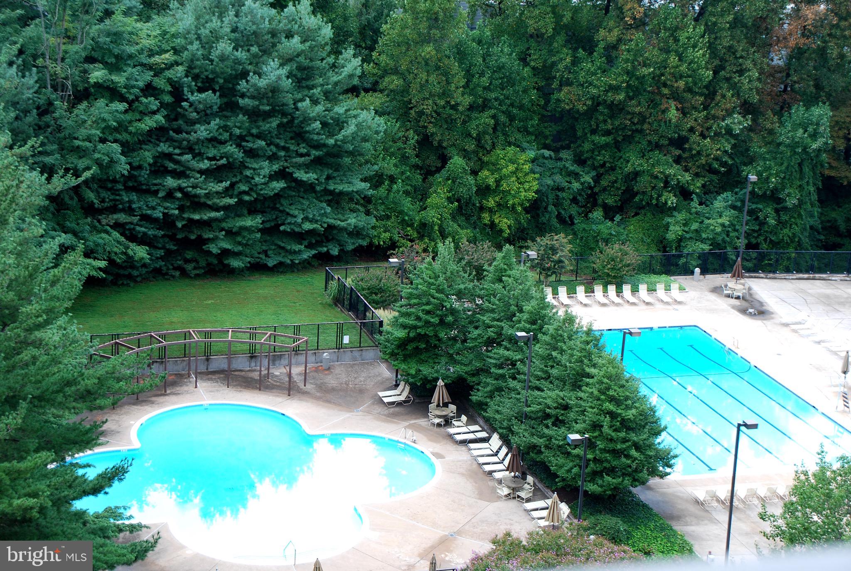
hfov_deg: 26.9
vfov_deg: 18.3
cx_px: 426
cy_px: 286
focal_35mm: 75
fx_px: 1776
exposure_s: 1/60
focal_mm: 50
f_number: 5.6
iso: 200
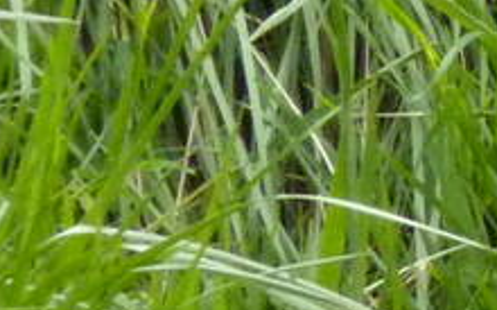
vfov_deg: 0.6
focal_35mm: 2314
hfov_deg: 0.9
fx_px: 31311
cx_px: 1206
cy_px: -238
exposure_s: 1/320
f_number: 4.9
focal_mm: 49.2
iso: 400
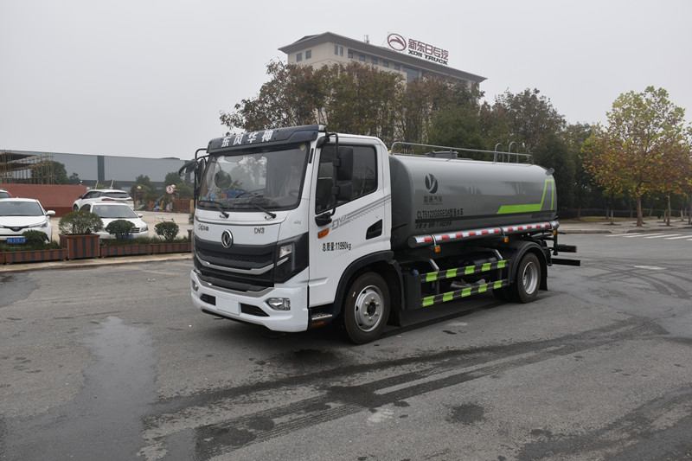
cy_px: 230
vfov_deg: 47.9
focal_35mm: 27
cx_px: 346
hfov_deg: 67.4
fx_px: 519
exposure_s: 1/250
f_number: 7.1
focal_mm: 18
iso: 200
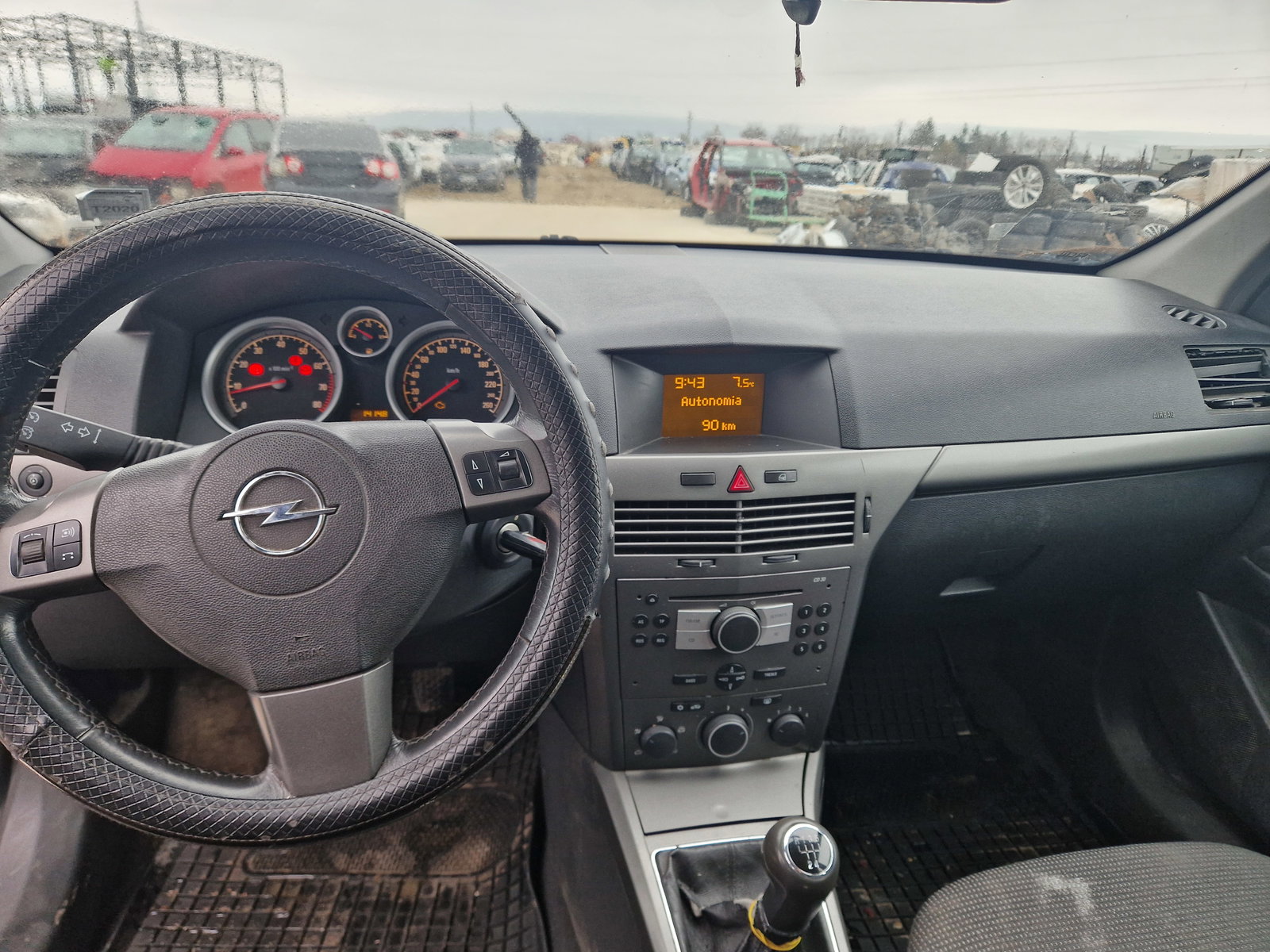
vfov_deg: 58.9
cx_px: 635
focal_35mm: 23
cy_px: 476
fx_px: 844
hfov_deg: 73.9
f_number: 1.8
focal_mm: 5.4
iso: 100
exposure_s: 1/180
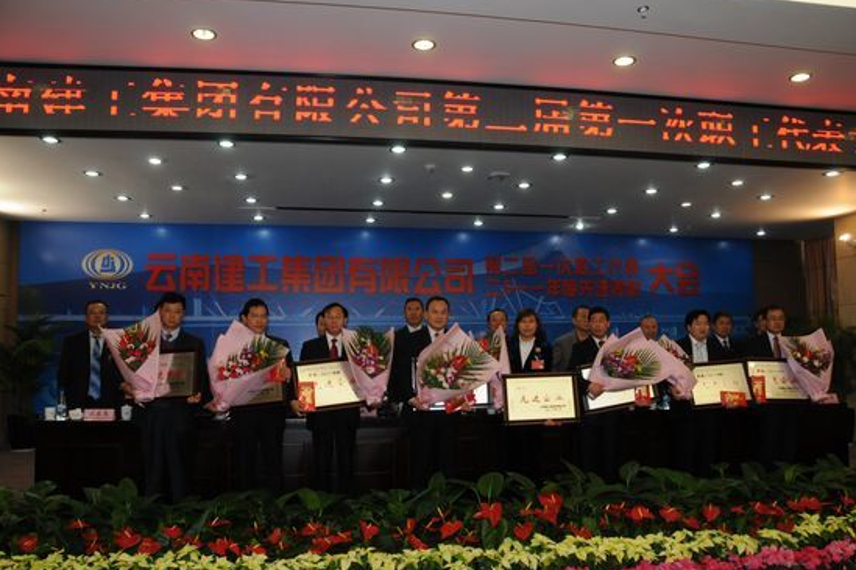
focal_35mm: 28
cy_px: 286
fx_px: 666
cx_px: 442
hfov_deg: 65.5
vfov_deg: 46.4
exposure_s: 1/250
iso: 1000
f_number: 5.6
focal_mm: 18
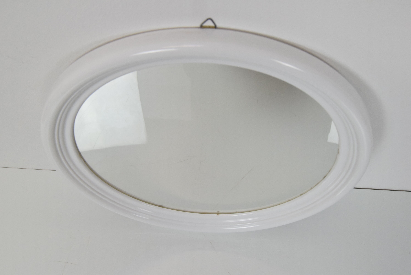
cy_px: 138
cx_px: 206
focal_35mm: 45
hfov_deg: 43.6
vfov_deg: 29.9
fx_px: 514
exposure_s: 1/250
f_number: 8
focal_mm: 30
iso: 1600
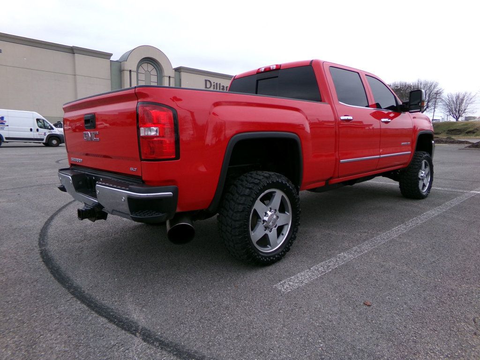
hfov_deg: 71.6
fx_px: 333
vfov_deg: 56.8
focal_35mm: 24
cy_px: 180
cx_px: 240
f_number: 3.7
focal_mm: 4.3
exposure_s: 1/100
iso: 100
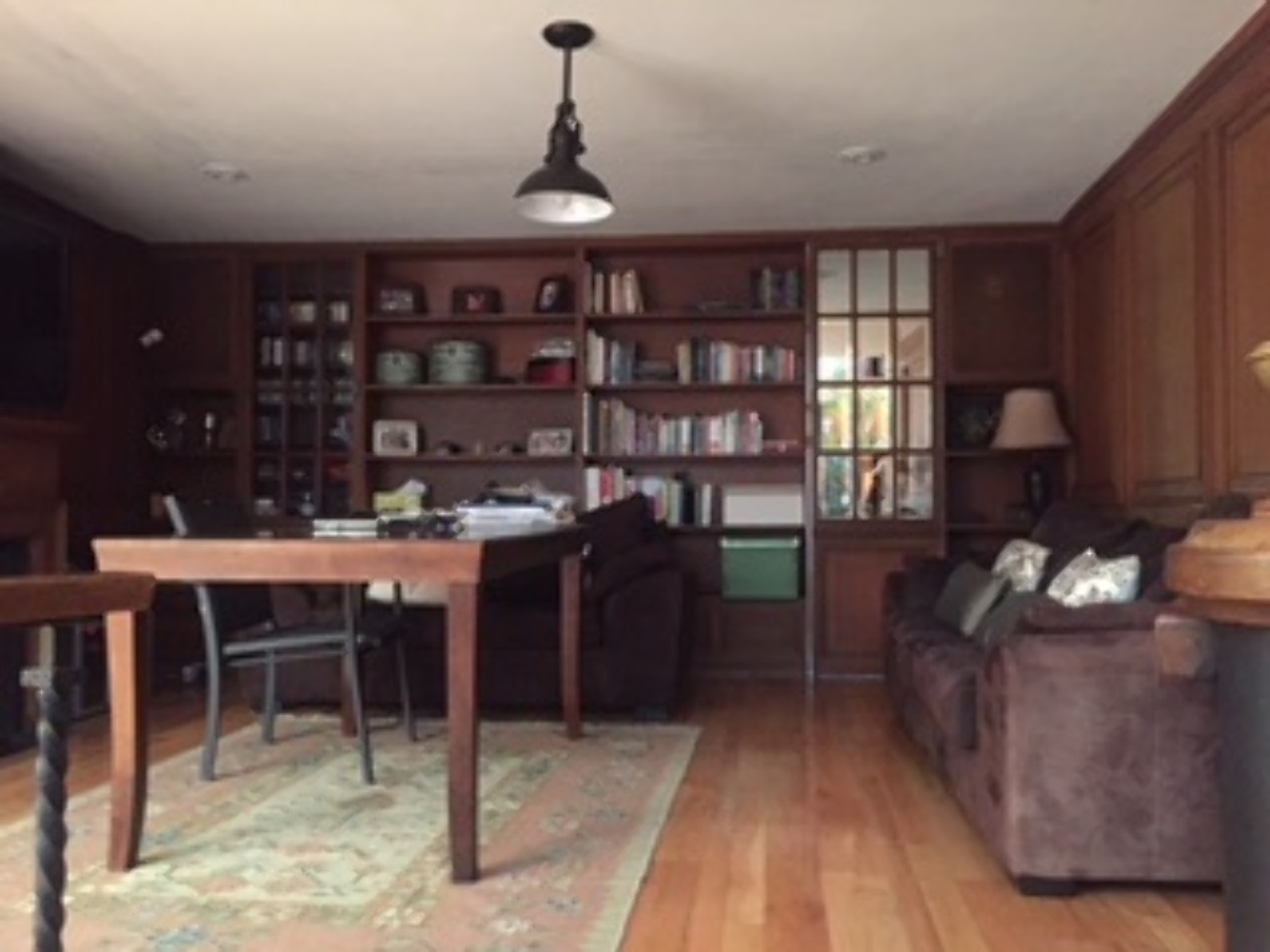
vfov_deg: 48.2
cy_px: 476
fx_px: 1064
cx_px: 635
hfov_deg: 61.7
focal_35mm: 29
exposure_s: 1/15
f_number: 2.2
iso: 400
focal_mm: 4.15
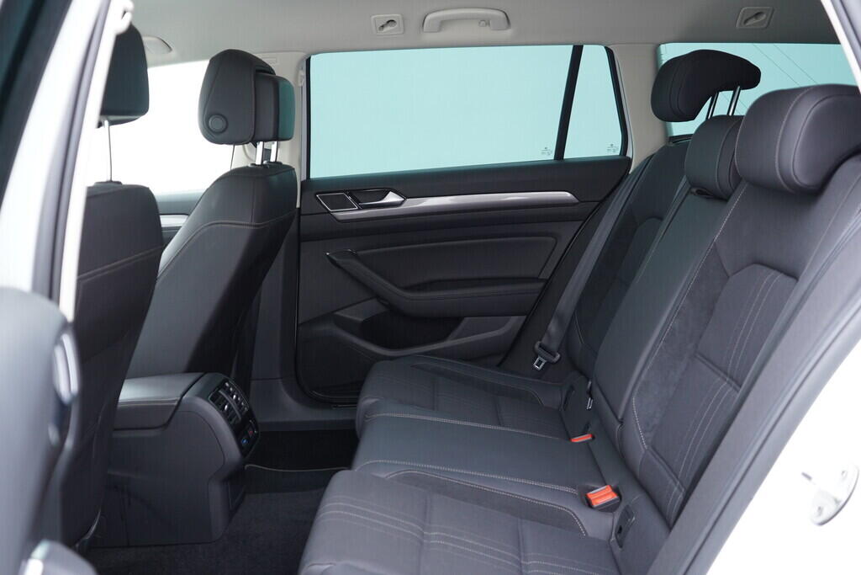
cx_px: 430
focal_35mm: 36
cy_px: 288
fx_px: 861
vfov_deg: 36.9
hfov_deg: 53.1
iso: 500
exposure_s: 1/40
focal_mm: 24
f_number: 2.8
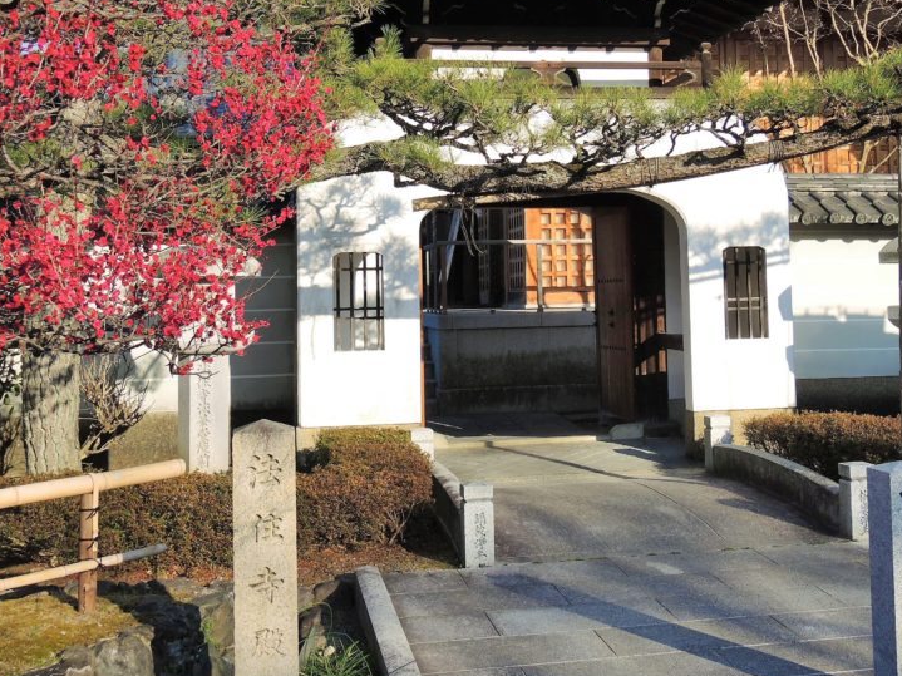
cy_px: 204
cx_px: 527
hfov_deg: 40.3
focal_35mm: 47
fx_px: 1224
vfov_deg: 30.5
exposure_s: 1/1250
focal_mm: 7
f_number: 2.2
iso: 80
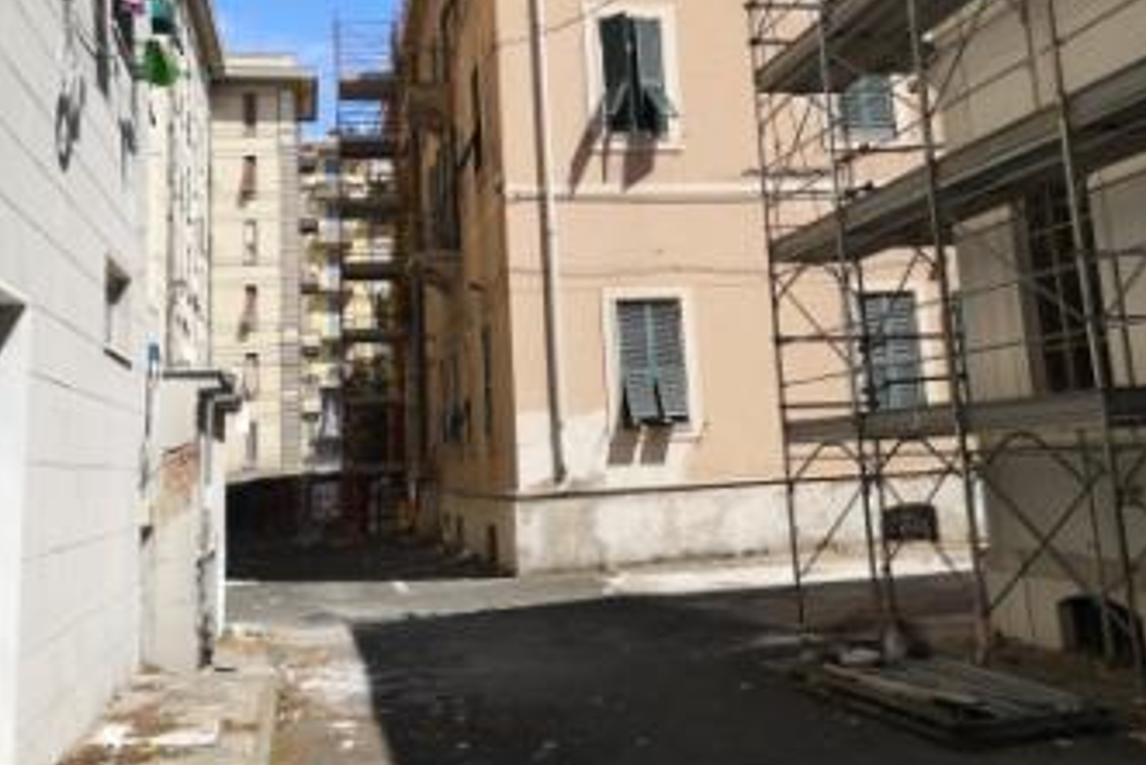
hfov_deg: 50.7
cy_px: 222
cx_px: 575
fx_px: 1210
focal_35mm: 38
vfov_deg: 34.6
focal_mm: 3.95
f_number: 1.8
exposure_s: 1/2445
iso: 50
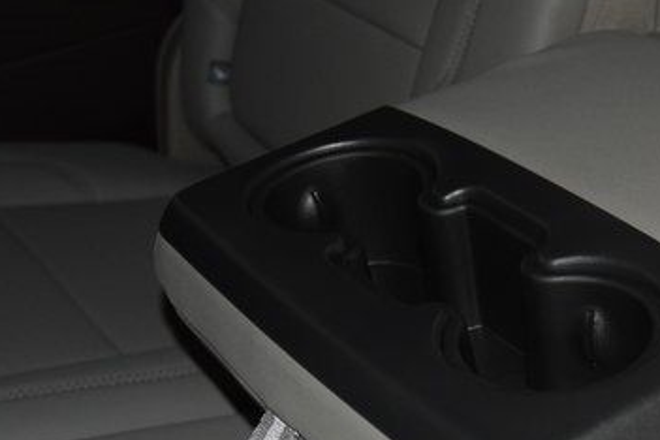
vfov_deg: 18.3
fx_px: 1355
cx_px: 551
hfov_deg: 26.7
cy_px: 321
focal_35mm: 74
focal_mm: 27
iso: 1250
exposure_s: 1/125
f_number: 3.8
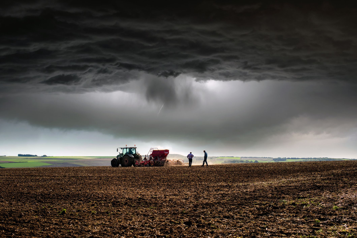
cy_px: 119
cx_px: 178
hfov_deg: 39.6
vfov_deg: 27.0
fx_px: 496
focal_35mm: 50
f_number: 8
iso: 200
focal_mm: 50
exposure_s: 1/1250
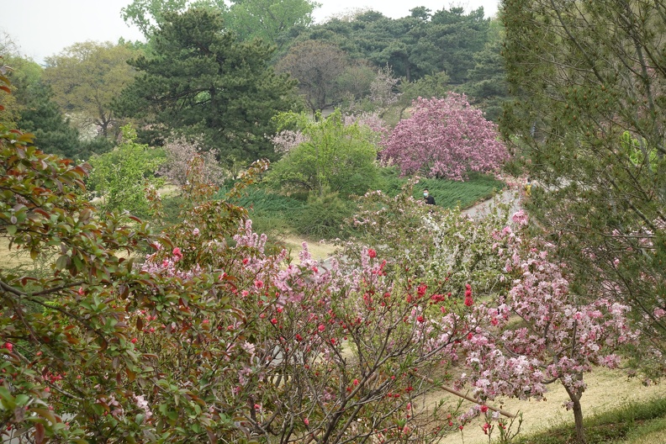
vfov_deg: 21.2
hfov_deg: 31.4
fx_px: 1184
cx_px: 333
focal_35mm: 64
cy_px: 222
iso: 125
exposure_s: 1/100
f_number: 5.6
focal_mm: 23.34
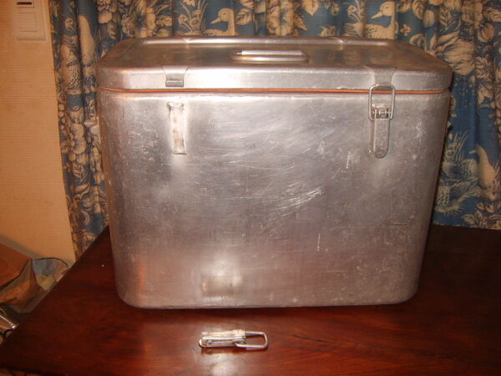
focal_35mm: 35
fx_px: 507
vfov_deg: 40.7
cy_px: 188
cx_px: 250
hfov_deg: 52.6
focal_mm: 7.4
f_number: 2.8
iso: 100
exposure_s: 1/30
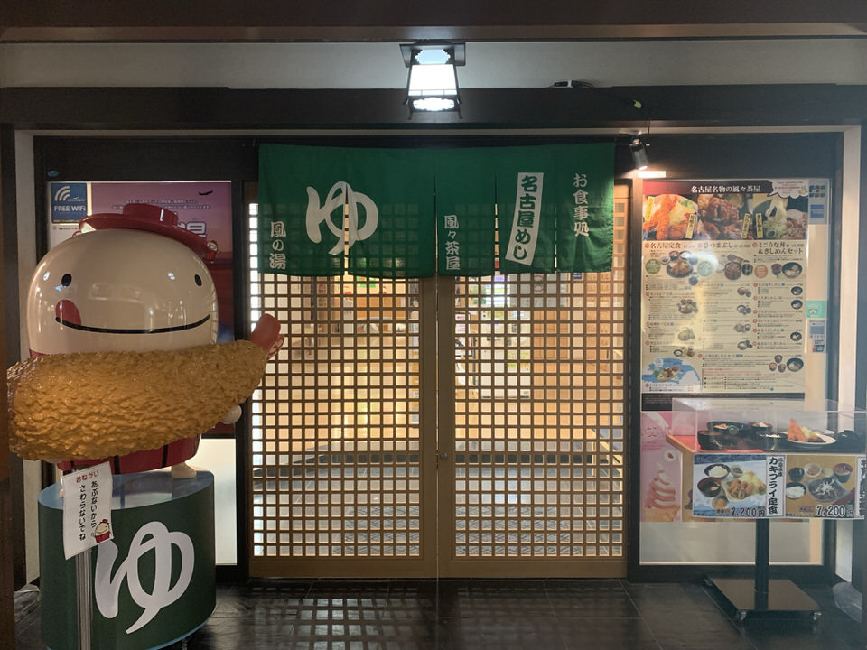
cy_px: 325
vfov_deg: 53.1
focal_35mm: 26
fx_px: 651
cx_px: 434
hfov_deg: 67.3
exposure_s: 1/30
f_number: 1.8
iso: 500
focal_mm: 4.25
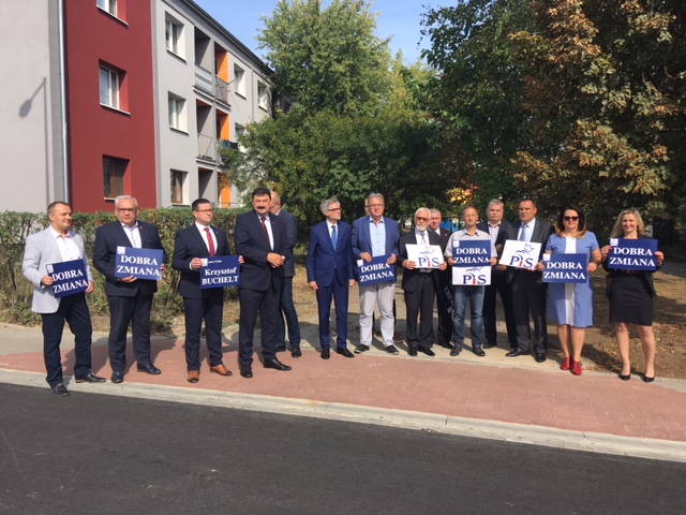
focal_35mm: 29
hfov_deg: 61.7
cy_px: 258
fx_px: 575
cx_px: 343
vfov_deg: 48.2
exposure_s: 1/986
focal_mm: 4.15
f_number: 2.2
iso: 25
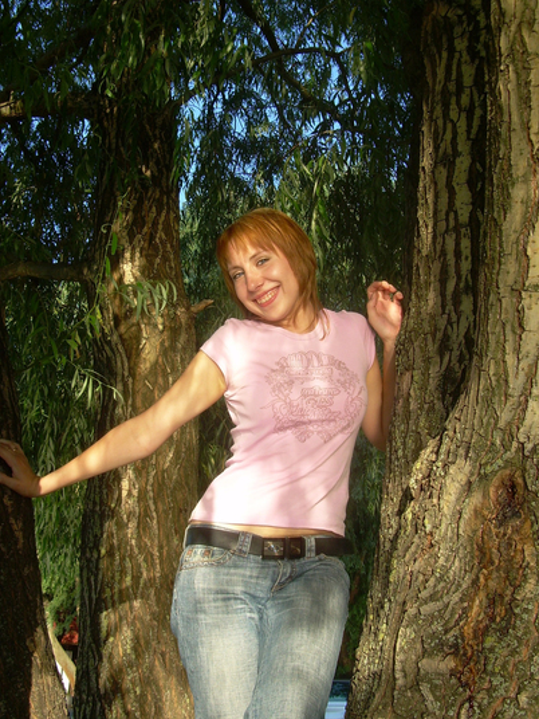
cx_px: 263
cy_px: 366
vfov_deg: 47.9
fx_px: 810
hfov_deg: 36.8
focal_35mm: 39
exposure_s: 1/115
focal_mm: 6.3
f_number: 4.6
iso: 50
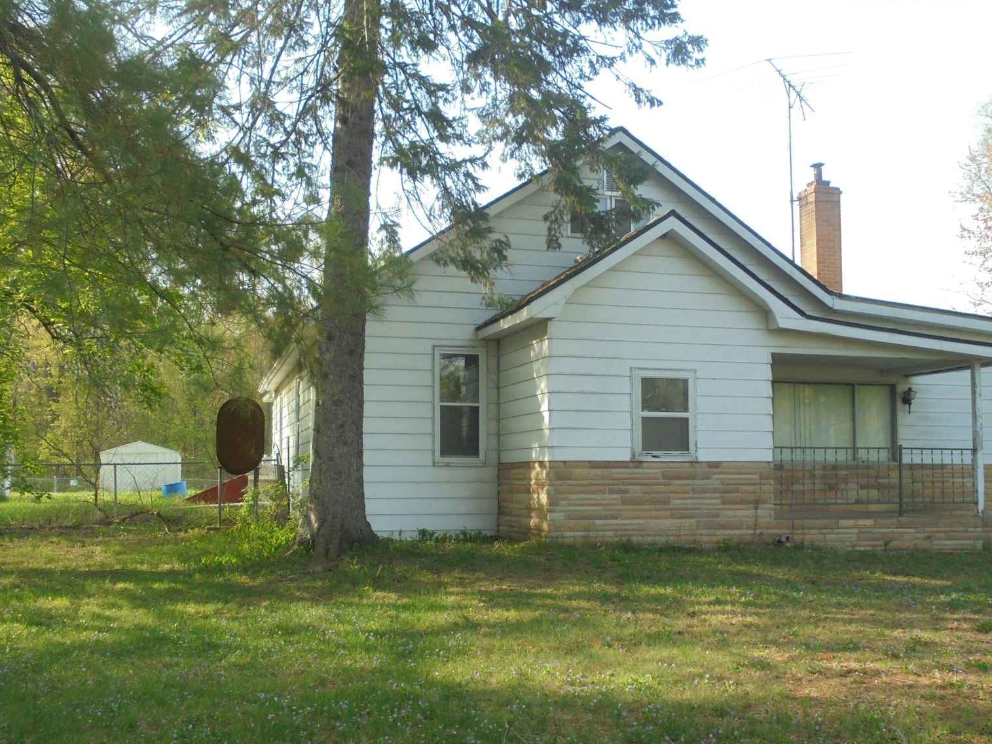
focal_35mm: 37
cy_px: 399
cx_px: 476
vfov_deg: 38.7
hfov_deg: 50.1
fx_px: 1061
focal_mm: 6.1
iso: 160
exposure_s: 1/250
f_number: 4
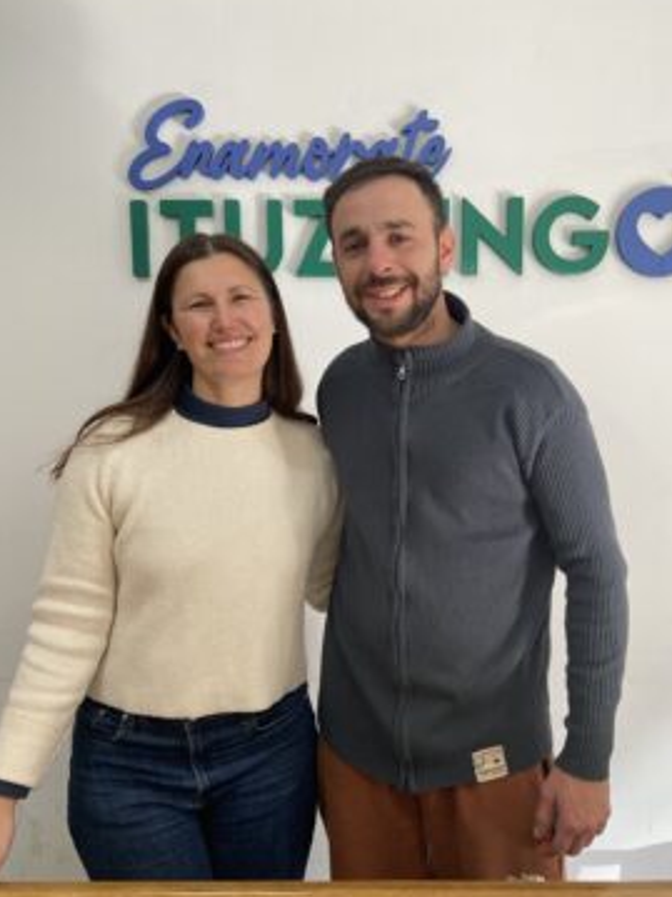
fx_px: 751
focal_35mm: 29
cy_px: 465
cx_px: 367
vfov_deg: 61.7
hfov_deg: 48.1
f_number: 1.8
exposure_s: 1/100
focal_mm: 4.25
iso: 100
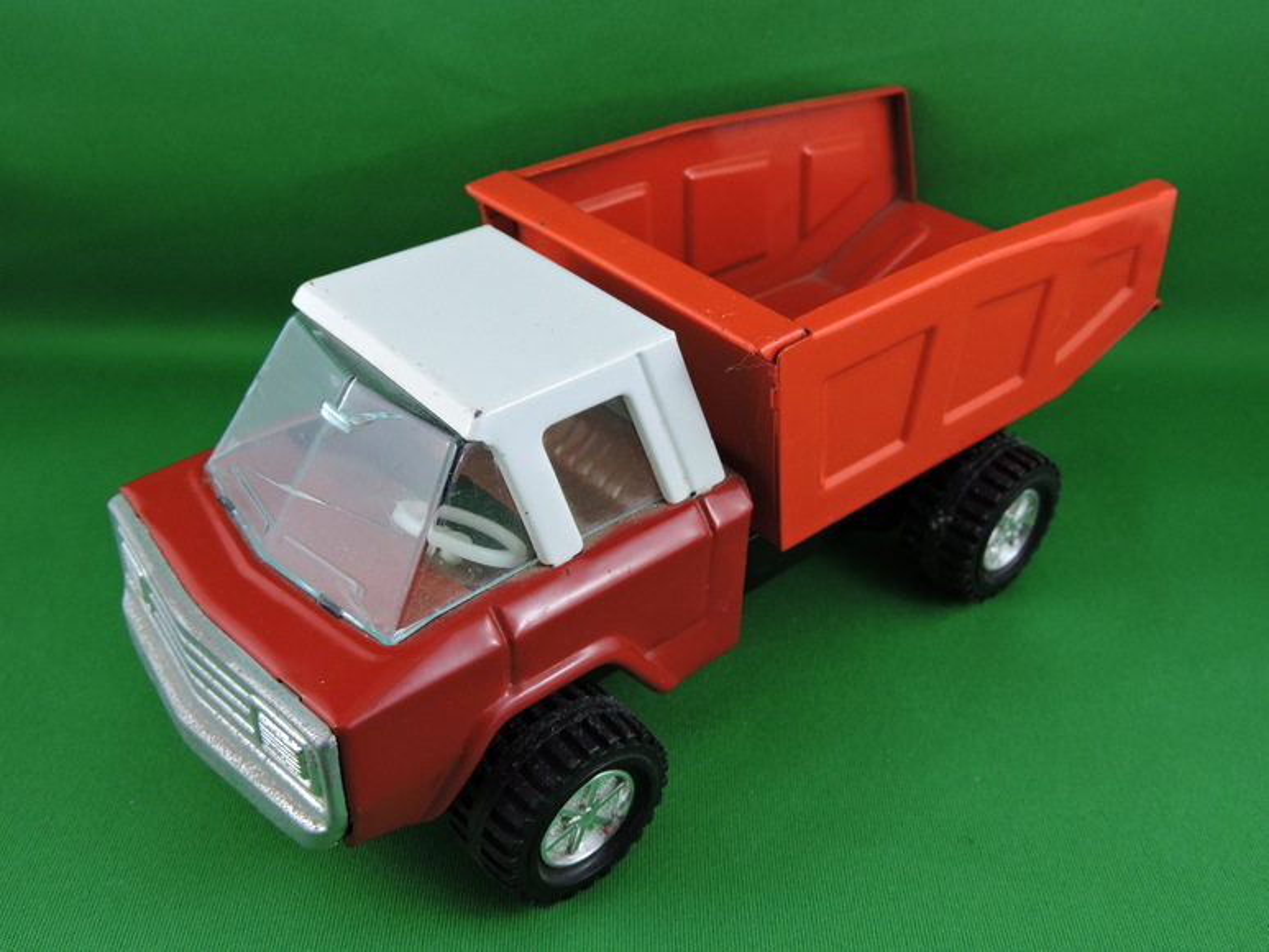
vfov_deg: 40.7
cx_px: 634
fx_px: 1283
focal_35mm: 35
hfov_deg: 52.6
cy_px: 476
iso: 100
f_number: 3.8
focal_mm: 6.3
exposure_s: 1/40
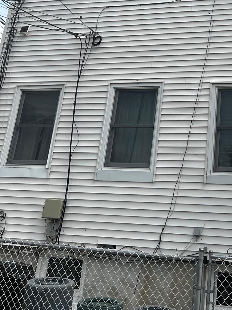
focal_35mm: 51
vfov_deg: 35.2
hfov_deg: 27.1
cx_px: 227
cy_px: 28
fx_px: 456
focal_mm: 5.7
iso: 50
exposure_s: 1/4274
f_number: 1.5
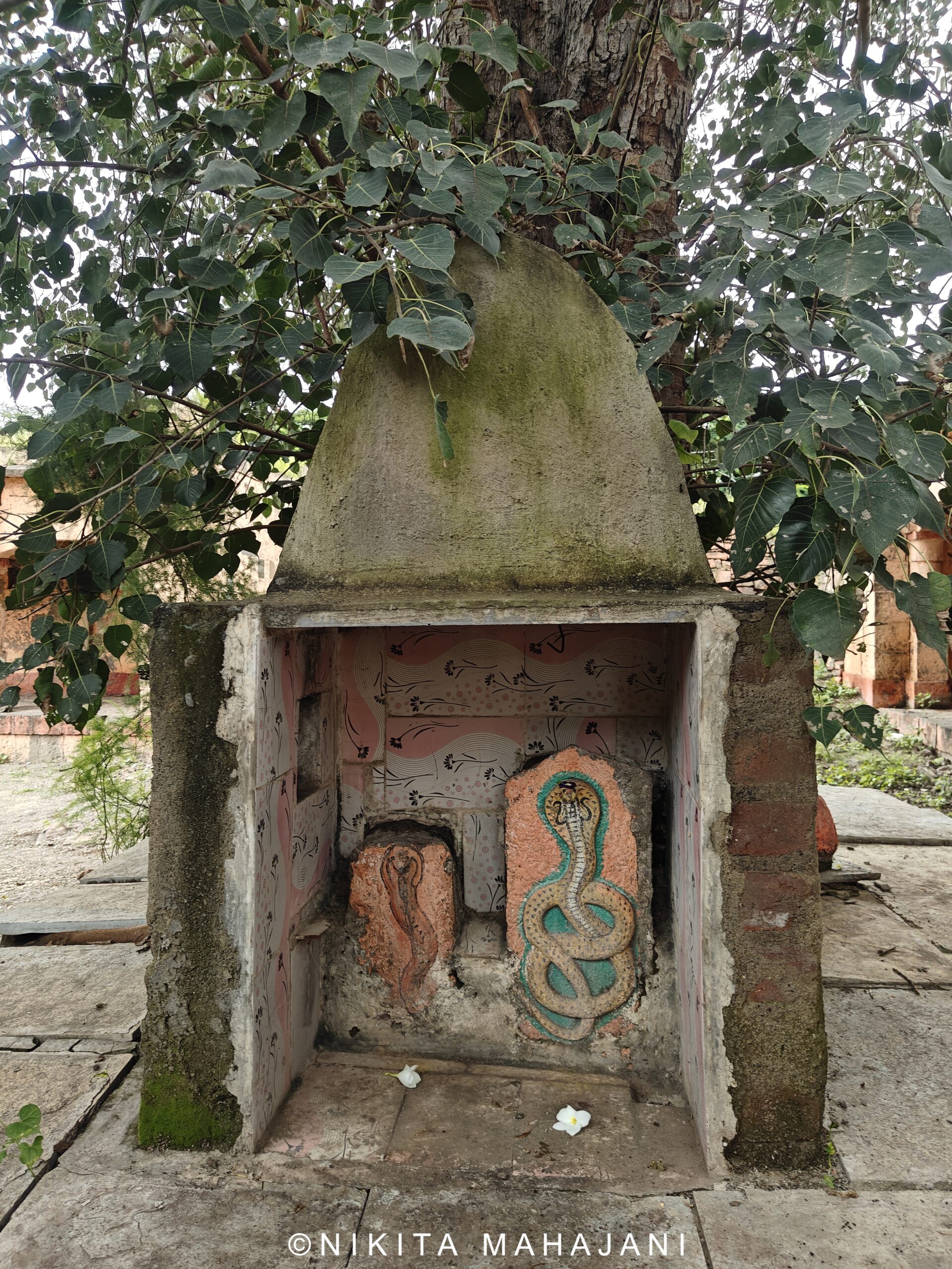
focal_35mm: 24
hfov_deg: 56.8
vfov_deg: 71.6
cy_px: 634
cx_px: 476
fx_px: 880
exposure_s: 1/343
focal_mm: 5.59
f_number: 1.8
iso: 50
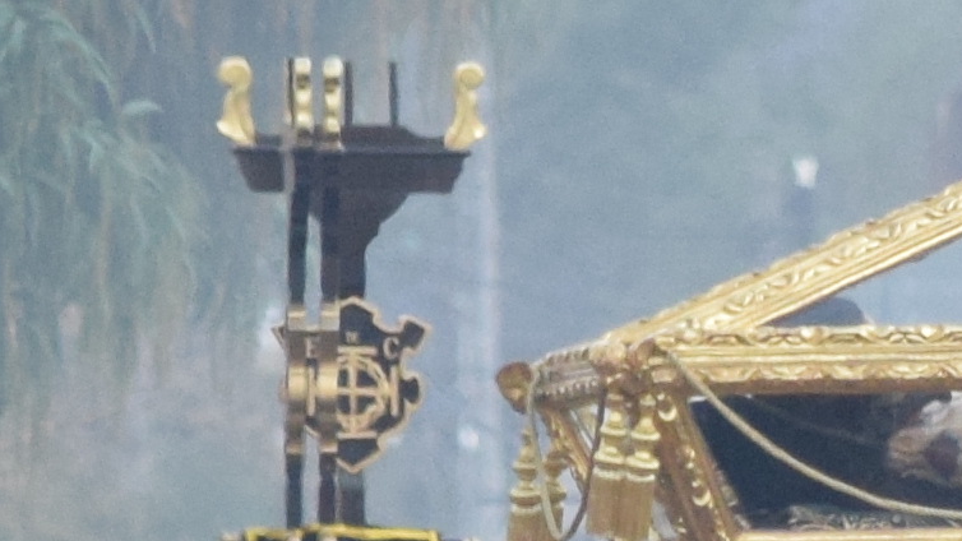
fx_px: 63766
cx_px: 1397
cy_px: 766
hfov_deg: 0.9
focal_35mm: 2500
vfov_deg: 0.5
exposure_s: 1/1250
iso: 800
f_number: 5.6
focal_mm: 200
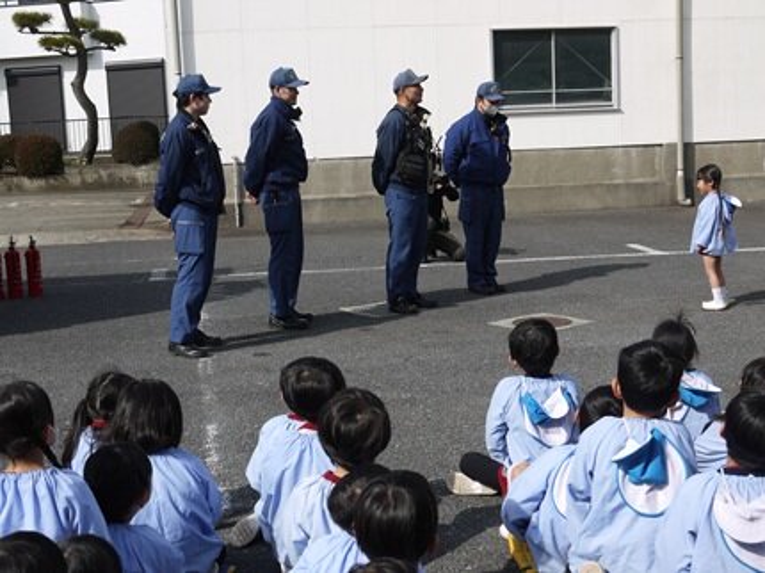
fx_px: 1104
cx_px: 382
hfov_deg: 38.2
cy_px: 286
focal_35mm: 50
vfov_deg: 29.1
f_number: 9
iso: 100
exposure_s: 1/320
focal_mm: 25
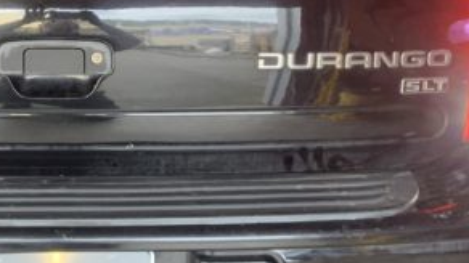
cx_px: 56
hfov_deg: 29.8
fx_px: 845
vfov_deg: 17.5
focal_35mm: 68
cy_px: 34
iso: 400
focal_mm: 4.25
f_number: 1.8
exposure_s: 1/52
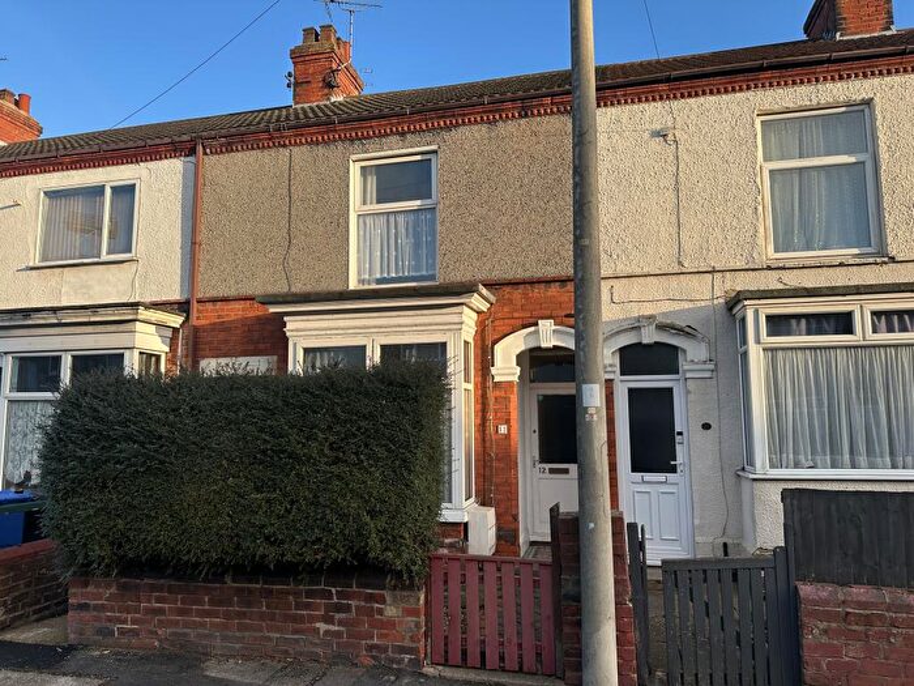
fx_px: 634
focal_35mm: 24
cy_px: 343
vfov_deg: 56.8
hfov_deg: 71.6
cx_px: 457
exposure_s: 1/1198
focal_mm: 6.86
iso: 80
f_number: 1.78
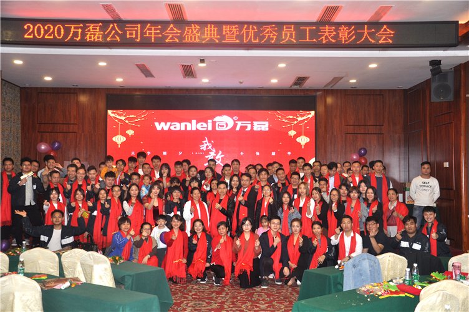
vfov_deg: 35.4
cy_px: 156
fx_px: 488
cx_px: 234
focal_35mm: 38
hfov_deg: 51.3
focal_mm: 25
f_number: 4
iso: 400
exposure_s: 1/60
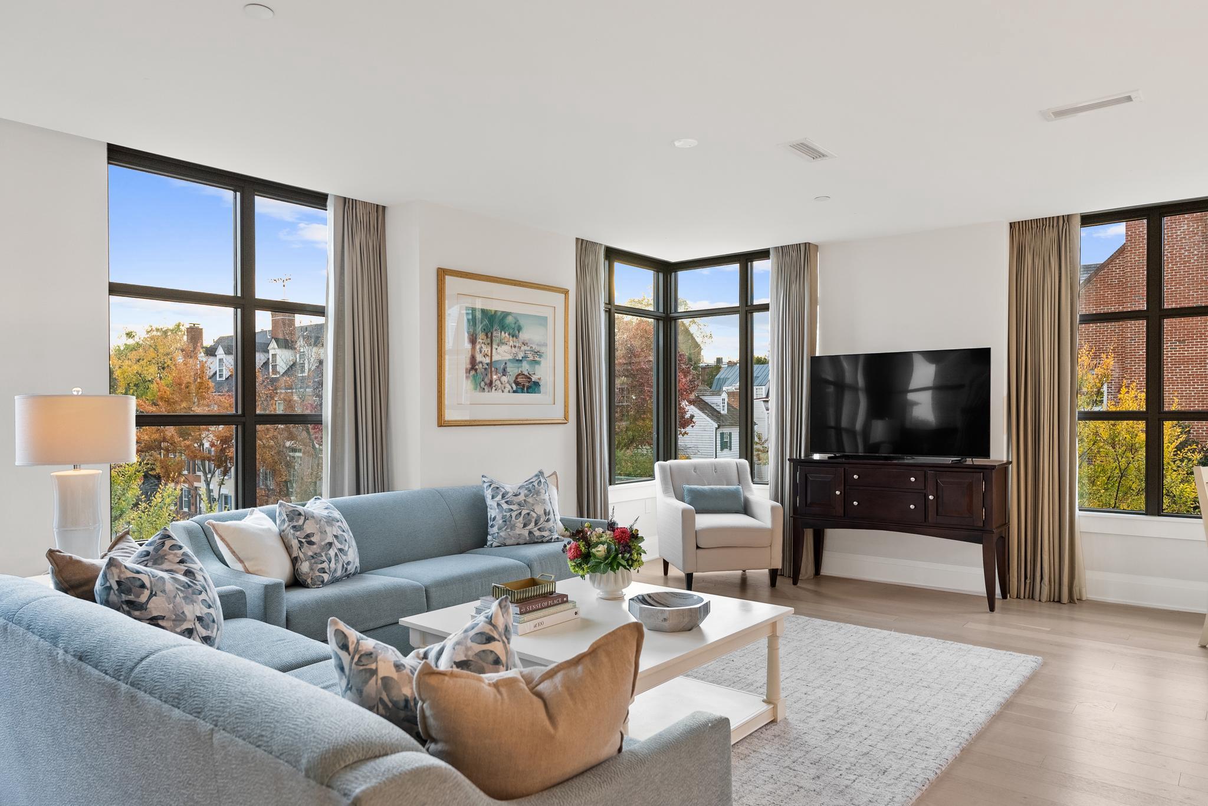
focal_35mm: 24
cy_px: 403
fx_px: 789
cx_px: 604
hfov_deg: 74.9
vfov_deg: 54.1
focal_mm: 23.5
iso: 800
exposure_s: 1/25
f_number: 5
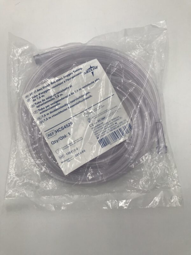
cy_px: 128
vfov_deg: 63.4
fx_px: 206
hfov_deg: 49.7
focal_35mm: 28
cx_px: 96
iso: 20
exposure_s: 1/219
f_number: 1.8
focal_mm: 3.99
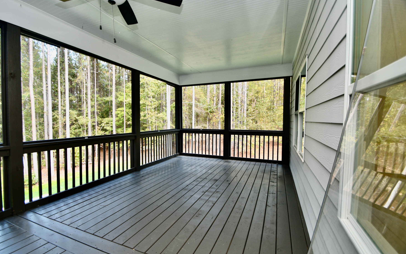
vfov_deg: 71.3
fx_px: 177
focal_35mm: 16
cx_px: 197
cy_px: 127
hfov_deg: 97.8
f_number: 4
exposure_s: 1/60
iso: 220
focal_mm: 10
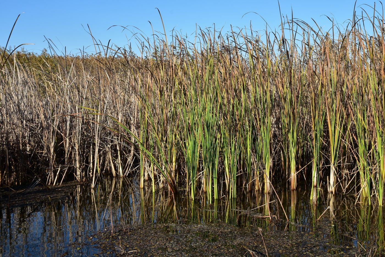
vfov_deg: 25.8
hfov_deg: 37.8
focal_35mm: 52
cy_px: 128
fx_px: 562
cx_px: 192
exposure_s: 1/125
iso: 125
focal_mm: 35
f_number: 11
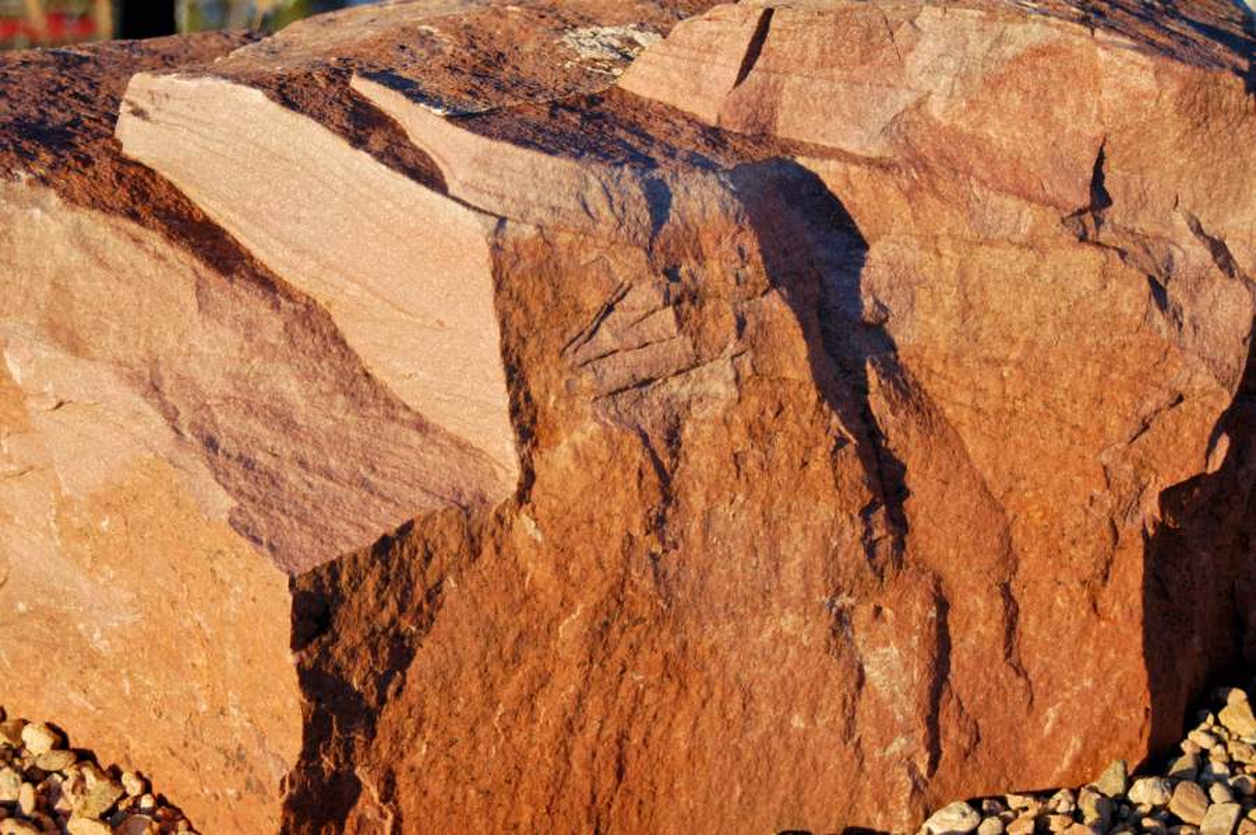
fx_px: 2718
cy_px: 418
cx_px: 628
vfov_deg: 17.5
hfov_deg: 26.0
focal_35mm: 78
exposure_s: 1/800
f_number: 5
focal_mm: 52
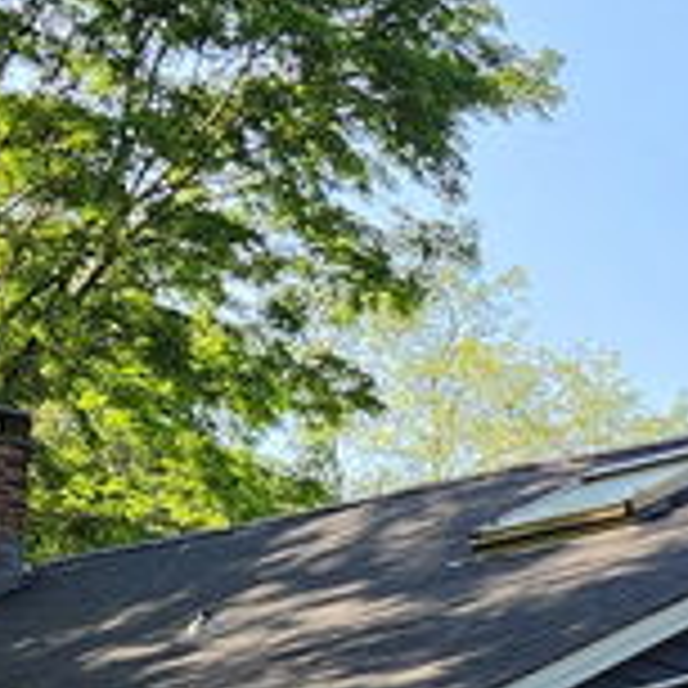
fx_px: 3058
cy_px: 841
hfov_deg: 12.3
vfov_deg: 12.5
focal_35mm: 136
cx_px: 1016
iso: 20
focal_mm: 5.4
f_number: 1.8
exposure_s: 1/313
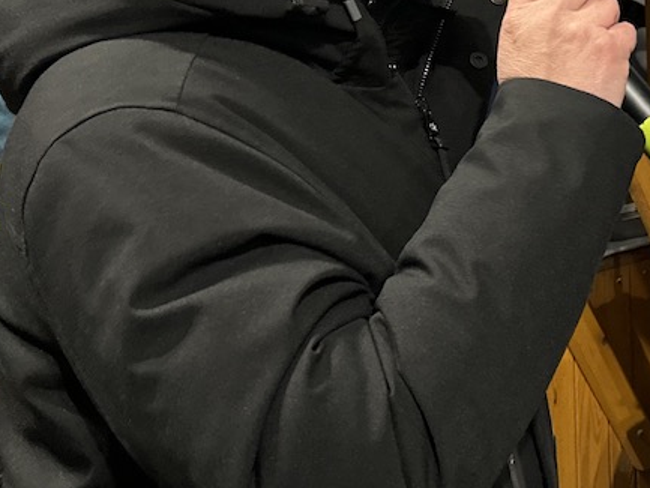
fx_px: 1334
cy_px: 20
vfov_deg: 20.2
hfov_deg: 24.2
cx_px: 830
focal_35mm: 71
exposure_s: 1/50
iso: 320
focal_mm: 6.86
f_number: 1.78
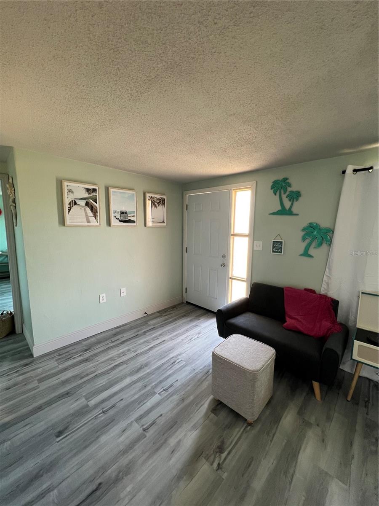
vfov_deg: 106.2
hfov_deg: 89.9
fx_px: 190
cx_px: 190
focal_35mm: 13
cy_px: 253
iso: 160
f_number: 1.8
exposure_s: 1/120
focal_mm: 1.57
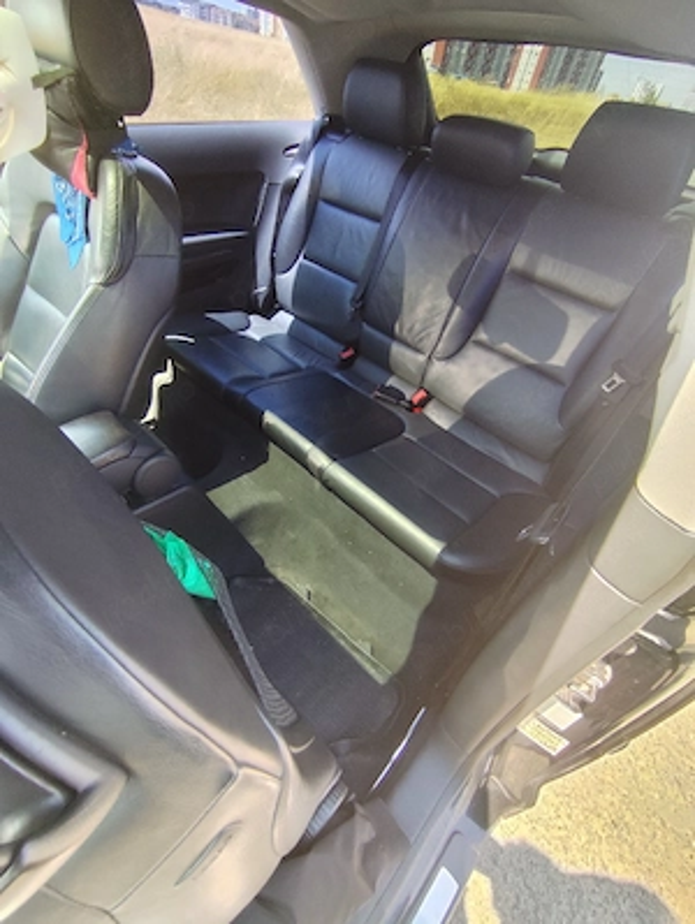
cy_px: 462
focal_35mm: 16
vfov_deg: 94.4
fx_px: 428
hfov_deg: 78.2
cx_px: 348
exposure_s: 1/100
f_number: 2.2
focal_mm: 1.65
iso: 50
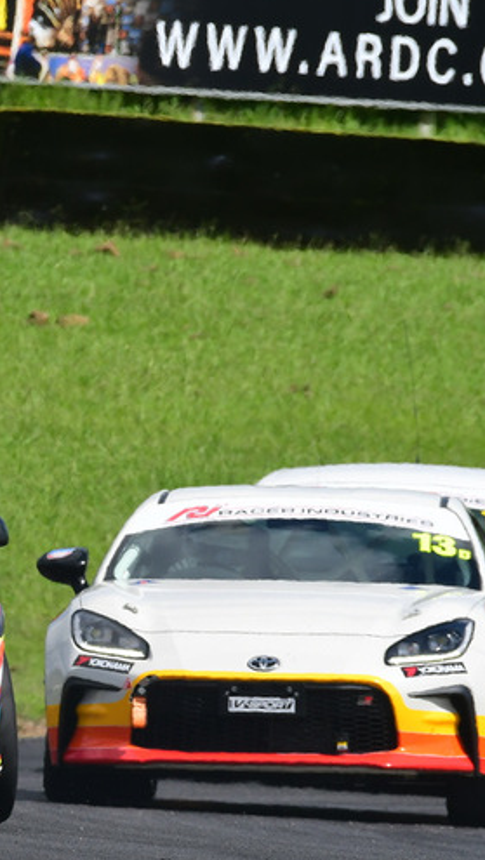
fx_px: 22029
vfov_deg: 2.2
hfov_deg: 1.3
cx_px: -196
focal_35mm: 965
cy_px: 452
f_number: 11
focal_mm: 380
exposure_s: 1/640
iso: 400
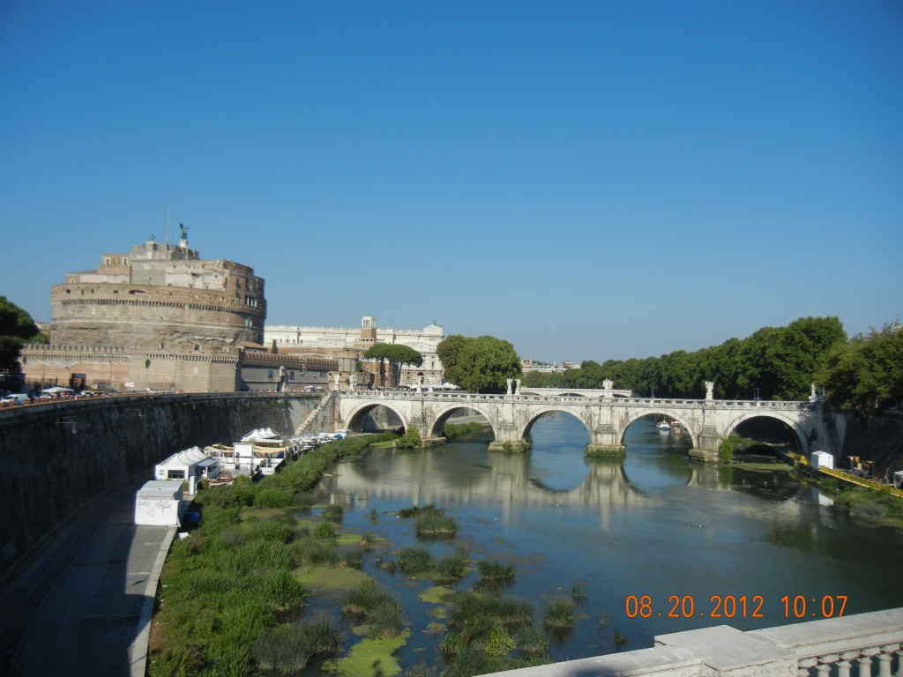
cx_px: 452
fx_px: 783
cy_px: 338
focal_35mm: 30
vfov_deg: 46.8
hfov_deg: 60.0
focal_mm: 5.4
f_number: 7
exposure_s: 1/599
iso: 160
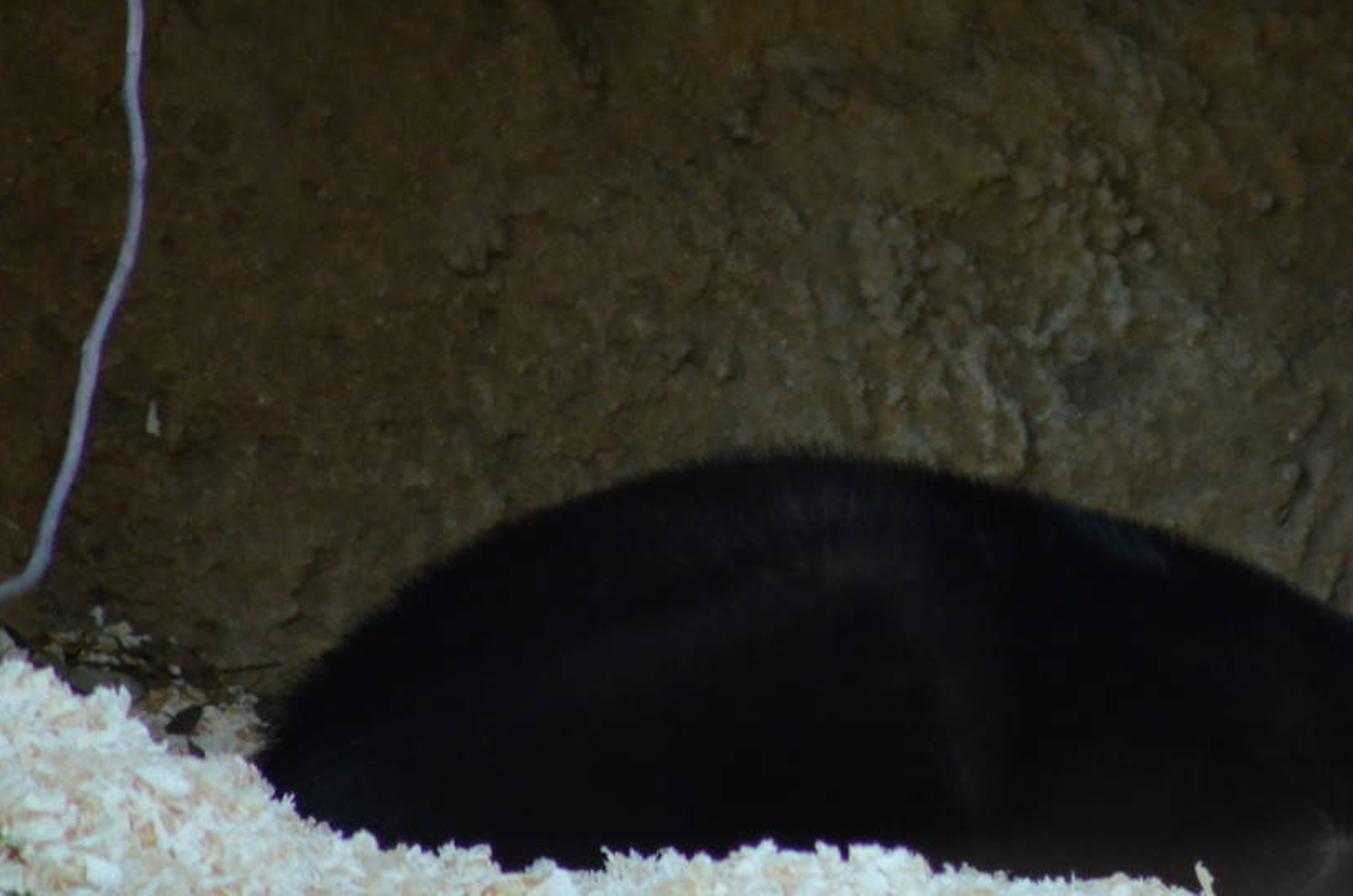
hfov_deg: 2.3
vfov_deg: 1.6
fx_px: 33009
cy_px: 542
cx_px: 1224
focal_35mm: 880
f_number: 5.6
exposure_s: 1/500
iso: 2200
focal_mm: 300
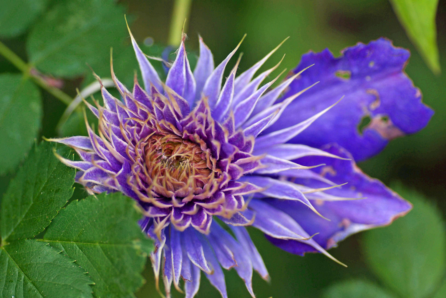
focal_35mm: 135
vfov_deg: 10.2
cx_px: 223
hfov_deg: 15.2
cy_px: 149
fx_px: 1674
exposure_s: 1/100
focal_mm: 90
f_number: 2.8
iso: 100
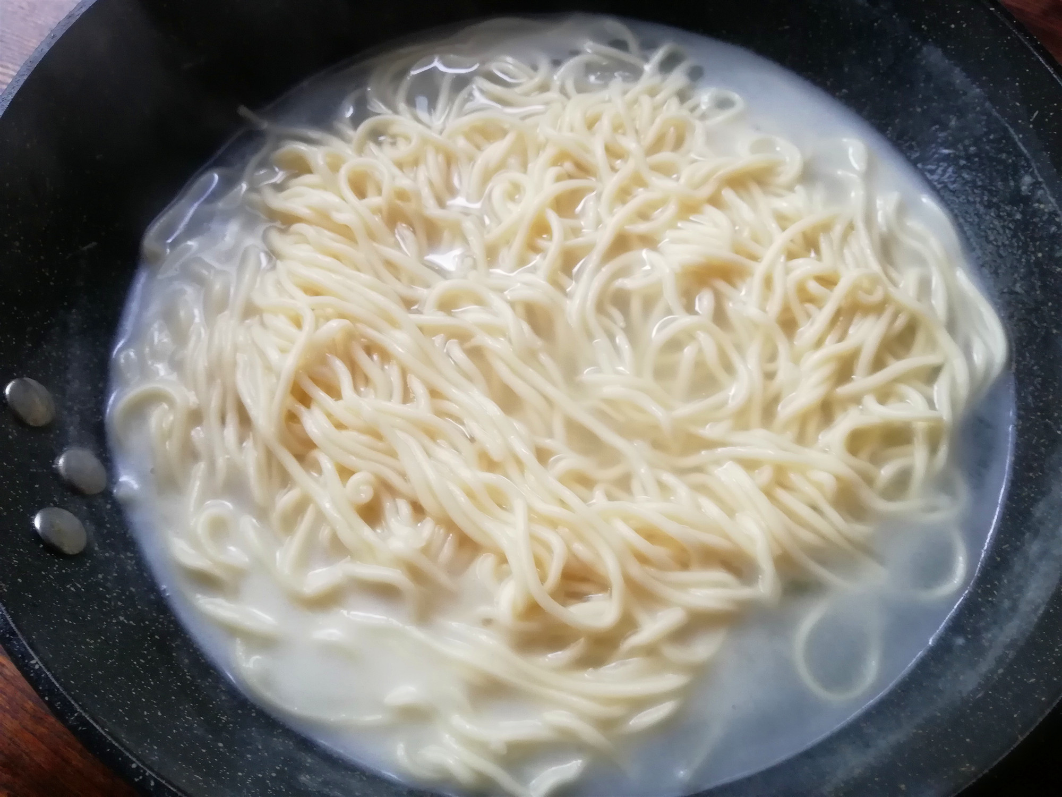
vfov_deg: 51.4
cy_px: 398
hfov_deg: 65.3
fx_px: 828
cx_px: 531
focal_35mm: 27
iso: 200
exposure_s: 1/50
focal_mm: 3.83
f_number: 1.8
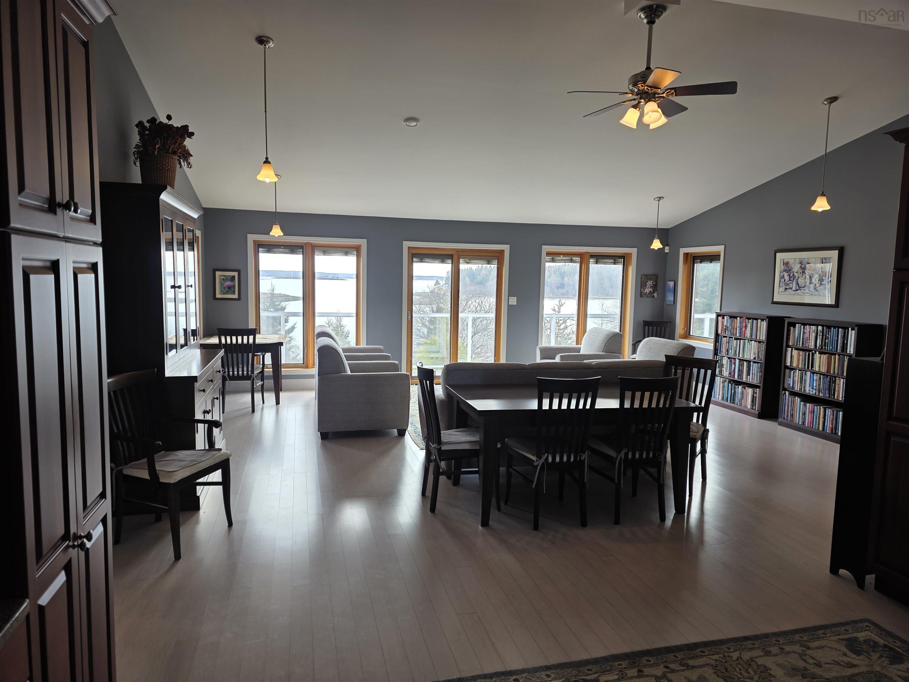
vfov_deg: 58.9
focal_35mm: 23
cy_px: 341
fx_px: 604
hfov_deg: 73.9
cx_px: 454
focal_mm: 6.3
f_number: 1.7
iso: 32
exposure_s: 1/120
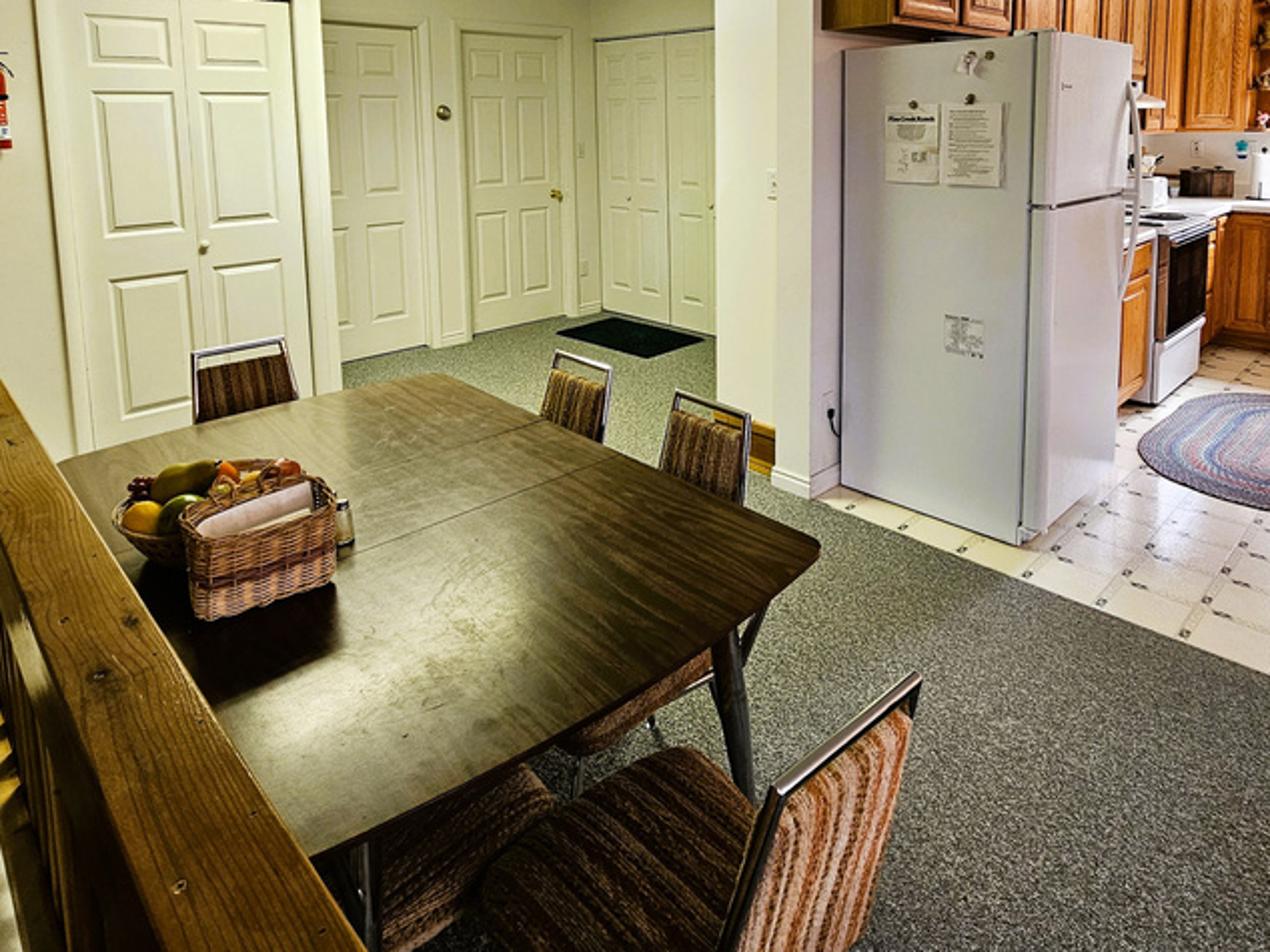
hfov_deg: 78.8
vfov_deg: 58.7
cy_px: 196
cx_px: 701
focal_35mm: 21
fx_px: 770
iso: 125
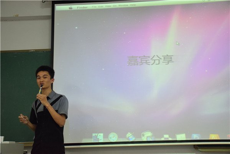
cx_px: 115
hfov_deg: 47.9
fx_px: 259
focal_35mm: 40
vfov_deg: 33.0
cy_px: 77
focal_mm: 27
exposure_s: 1/60
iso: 1400
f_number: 4
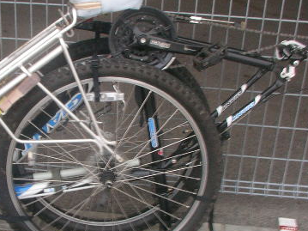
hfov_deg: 29.3
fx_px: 587
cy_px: 93
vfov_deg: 22.2
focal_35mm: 66
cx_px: 111
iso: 100
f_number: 2.8
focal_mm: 5.7
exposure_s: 1/15
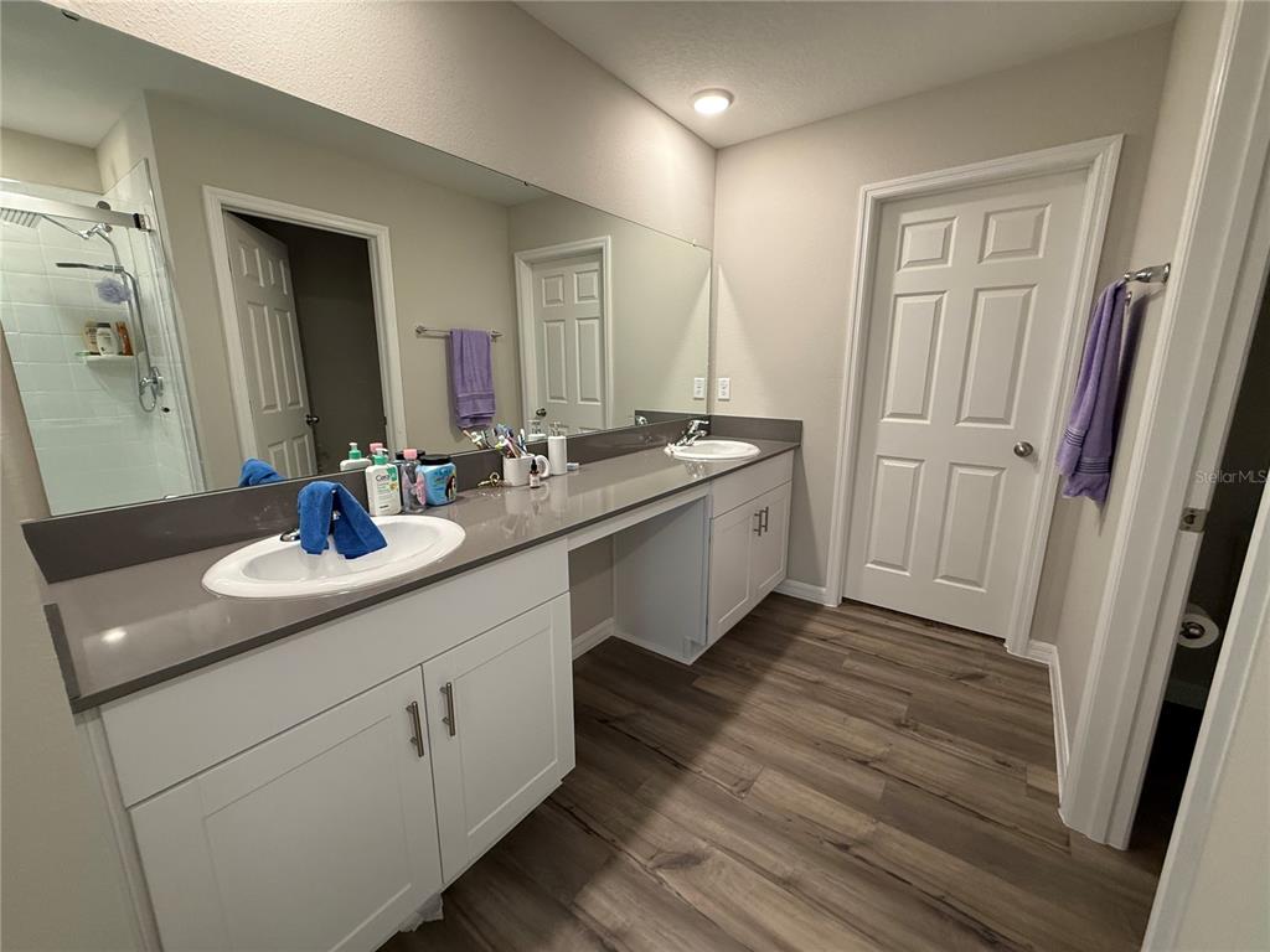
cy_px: 476
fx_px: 514
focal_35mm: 14
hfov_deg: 102.1
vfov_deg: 85.7
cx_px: 635
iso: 320
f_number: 2.2
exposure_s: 1/120
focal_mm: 2.22
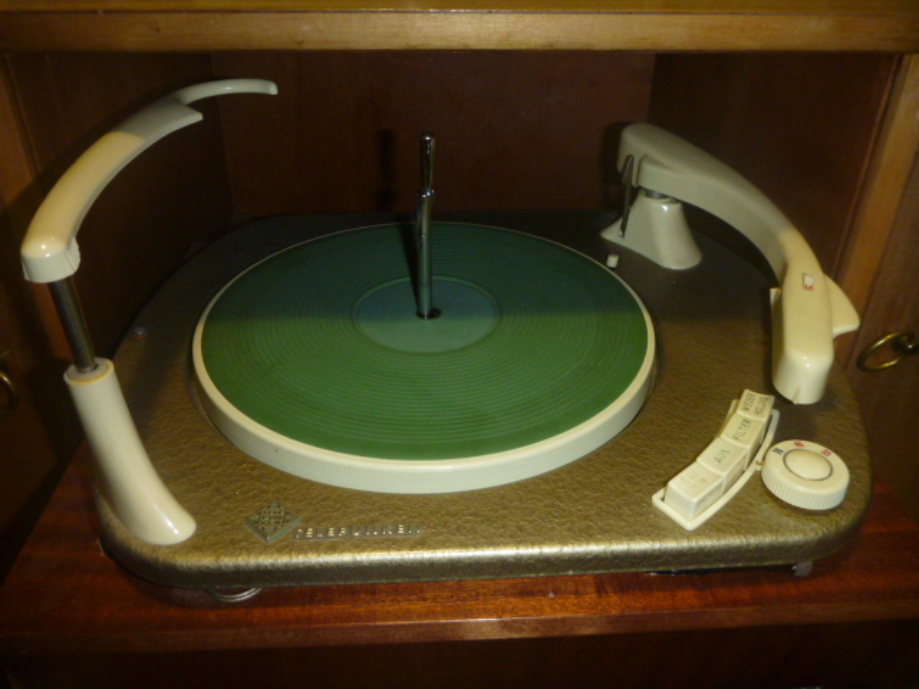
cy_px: 344
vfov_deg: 49.7
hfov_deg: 63.4
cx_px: 460
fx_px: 743
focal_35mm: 28
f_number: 3.3
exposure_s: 1/30
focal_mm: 4.9
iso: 250
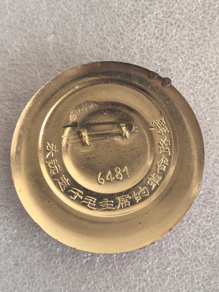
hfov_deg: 16.6
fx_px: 751
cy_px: 146
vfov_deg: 22.0
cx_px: 110
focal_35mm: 89
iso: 80
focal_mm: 5.75
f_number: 2
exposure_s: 1/100
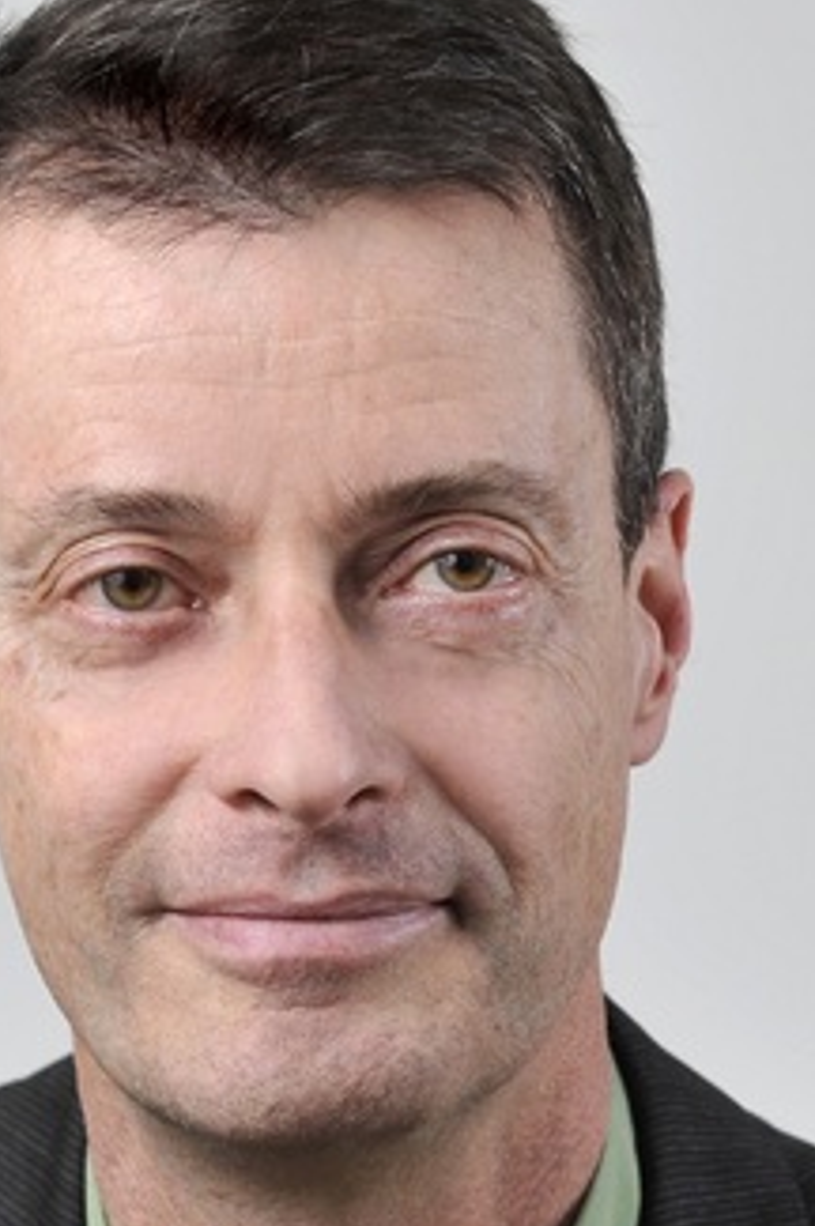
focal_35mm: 111
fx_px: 3777
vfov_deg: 18.4
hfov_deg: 12.3
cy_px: 826
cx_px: 300
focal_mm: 66
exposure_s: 1/160
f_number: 5.6
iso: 400
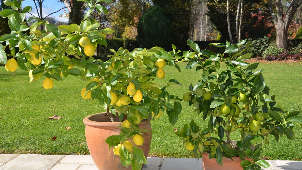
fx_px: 336
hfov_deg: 48.4
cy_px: 98
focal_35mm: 42
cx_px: 154
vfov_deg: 28.3
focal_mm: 26
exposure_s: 1/250
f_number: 7.1
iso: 100
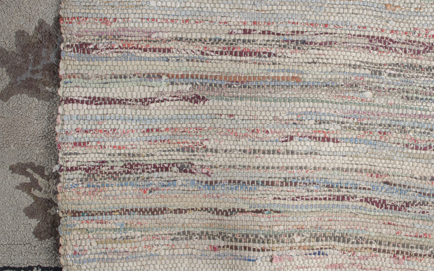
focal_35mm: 87
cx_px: 277
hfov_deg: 23.8
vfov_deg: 15.0
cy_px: 114
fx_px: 1027
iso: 100
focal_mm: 35
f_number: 6.3
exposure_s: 1/125
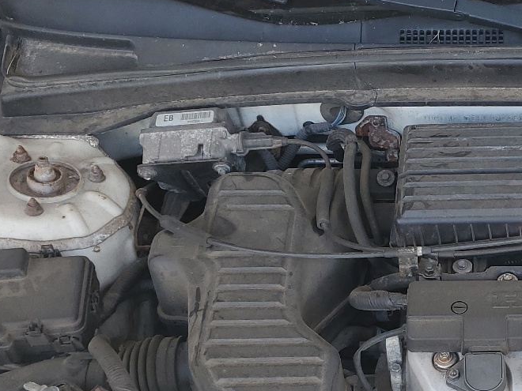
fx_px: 950
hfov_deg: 29.3
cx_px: 484
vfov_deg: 22.9
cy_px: 328
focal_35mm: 63
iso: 50
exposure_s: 1/385
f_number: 1.5
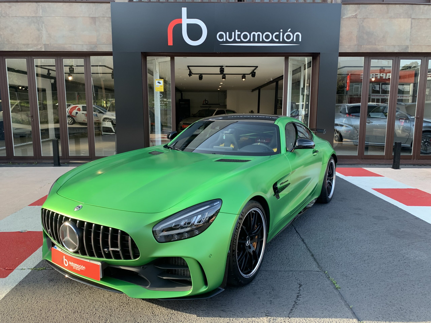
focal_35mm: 26
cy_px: 162
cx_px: 216
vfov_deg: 53.1
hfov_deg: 67.3
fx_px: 324
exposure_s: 1/154
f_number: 1.8
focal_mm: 4.25
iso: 25
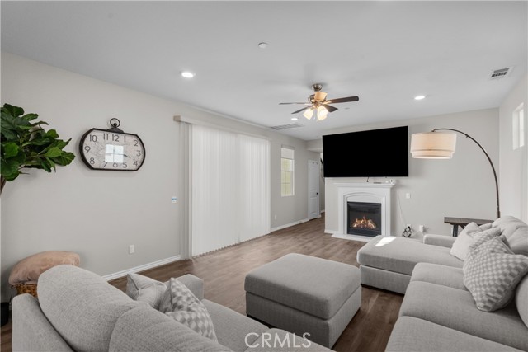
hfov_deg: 96.7
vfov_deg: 73.8
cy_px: 176
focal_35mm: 16
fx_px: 235
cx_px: 264
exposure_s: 1/80
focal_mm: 16
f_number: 8
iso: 2000
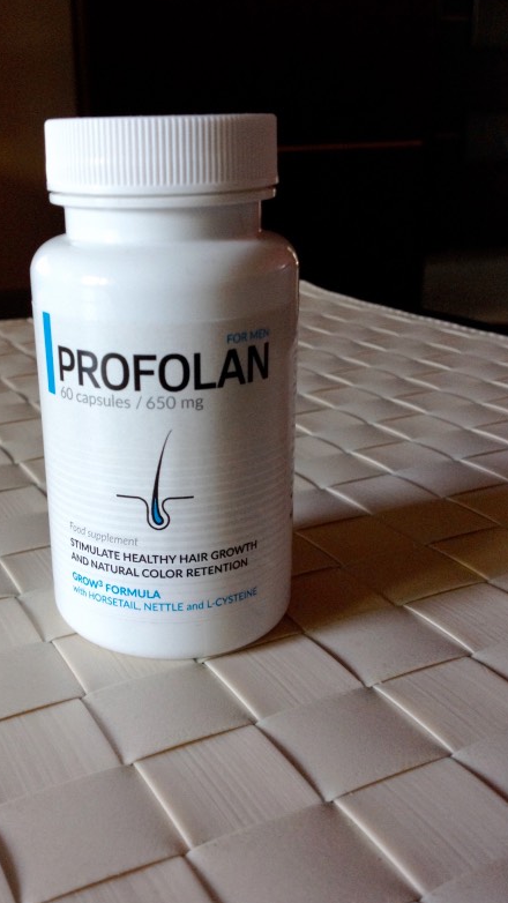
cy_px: 458
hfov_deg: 30.2
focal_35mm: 39
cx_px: 169
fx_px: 934
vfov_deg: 51.6
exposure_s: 1/20
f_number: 2.4
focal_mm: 4.28
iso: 100
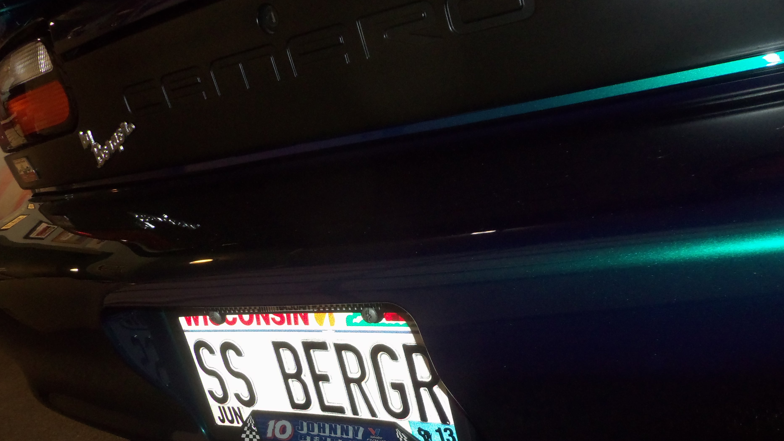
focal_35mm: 35
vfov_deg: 33.4
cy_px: 300
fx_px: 728
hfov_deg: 56.6
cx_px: 390
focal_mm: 5.1
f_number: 3.3
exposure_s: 1/60
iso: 200
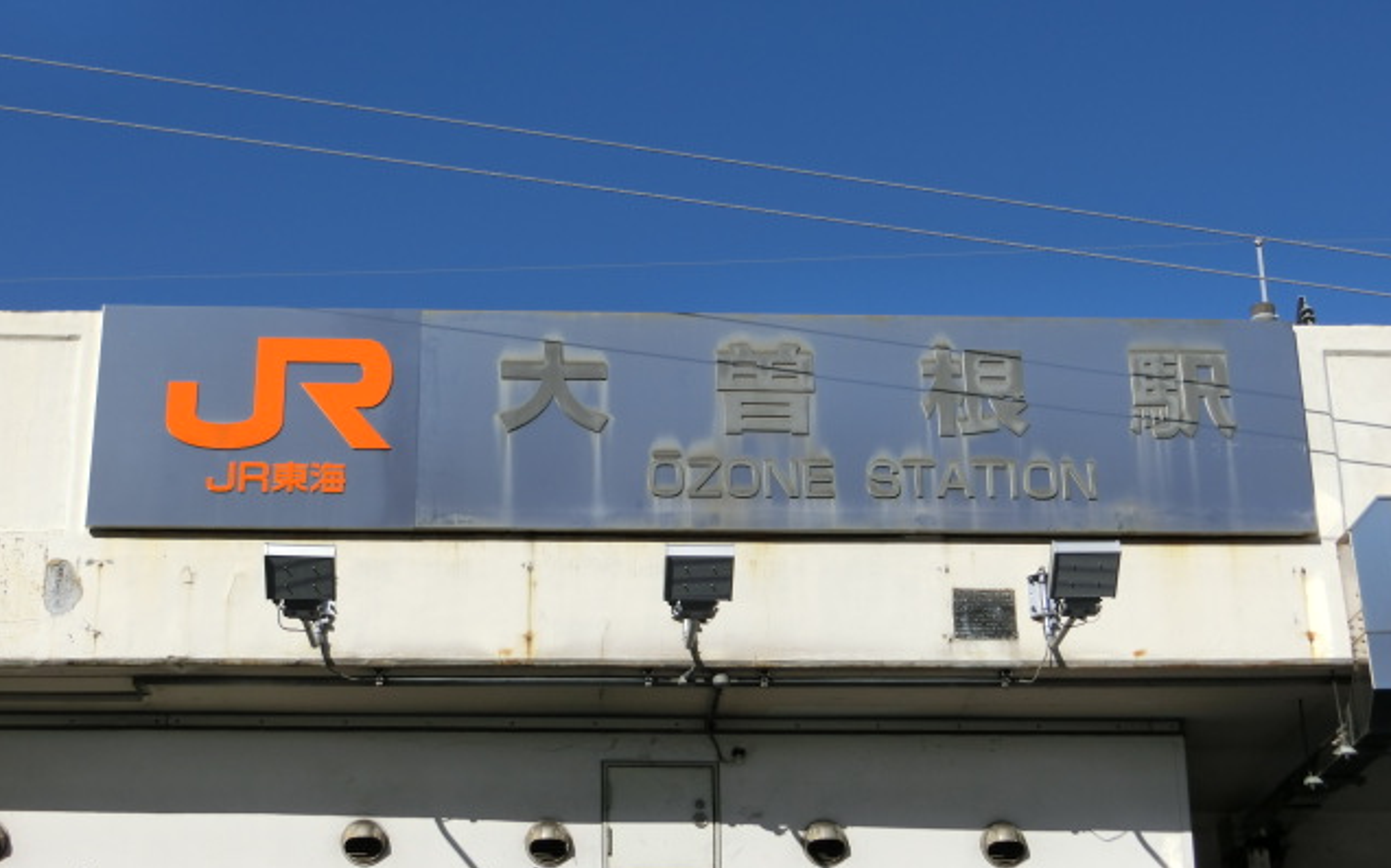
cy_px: 437
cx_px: 696
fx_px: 2425
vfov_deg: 20.3
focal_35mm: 64
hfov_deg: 32.0
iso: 80
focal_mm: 10.7
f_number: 9.9
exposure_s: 1/250
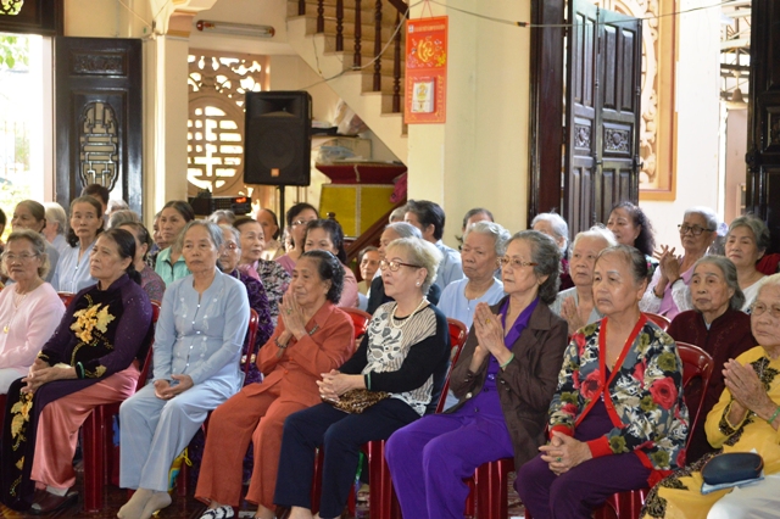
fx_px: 1299
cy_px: 260
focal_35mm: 60
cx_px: 390
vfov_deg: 22.6
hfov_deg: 33.4
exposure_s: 1/60
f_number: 5.3
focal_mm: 40
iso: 1100
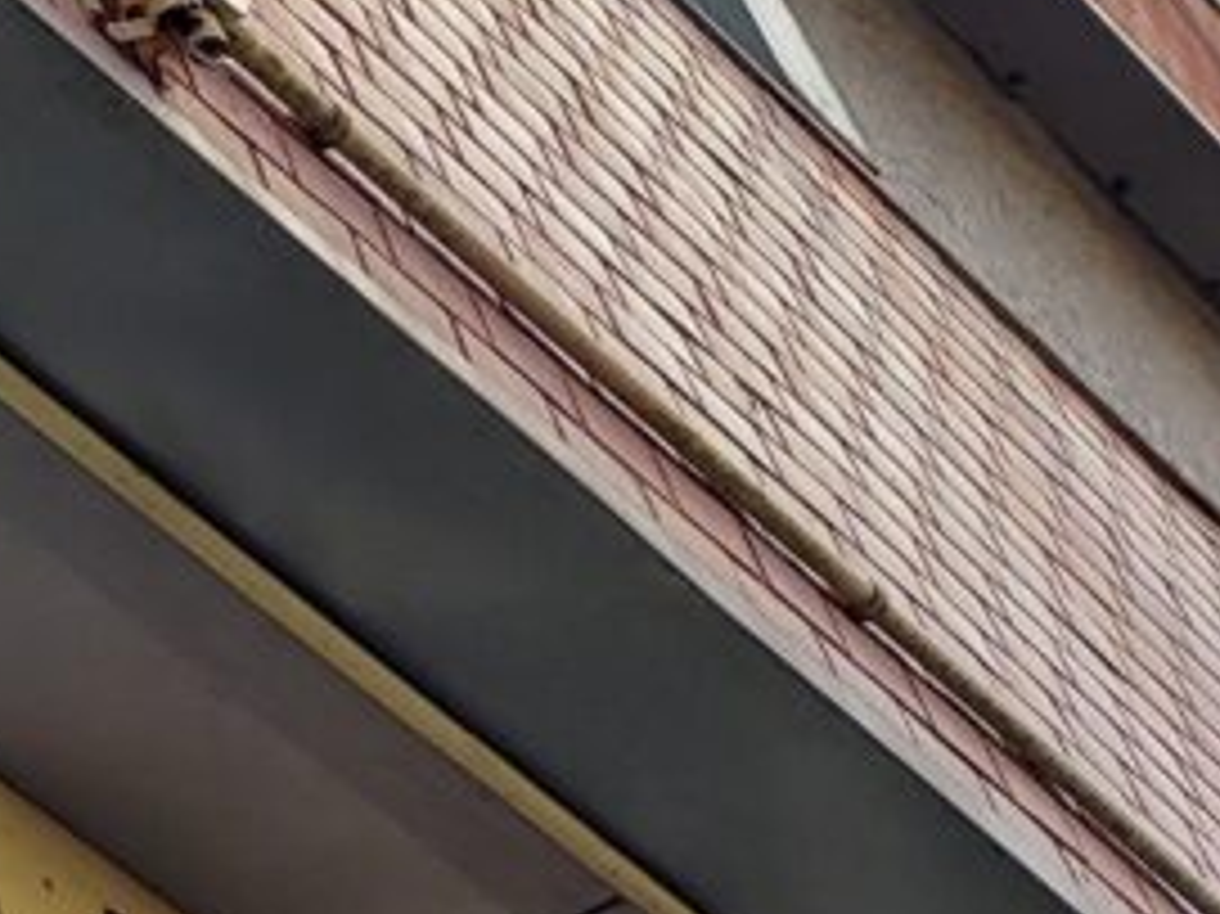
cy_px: -63
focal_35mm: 118
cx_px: -1441
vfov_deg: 12.4
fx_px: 4157
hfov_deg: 13.5
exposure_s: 1/446
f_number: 2
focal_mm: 4.6
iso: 50
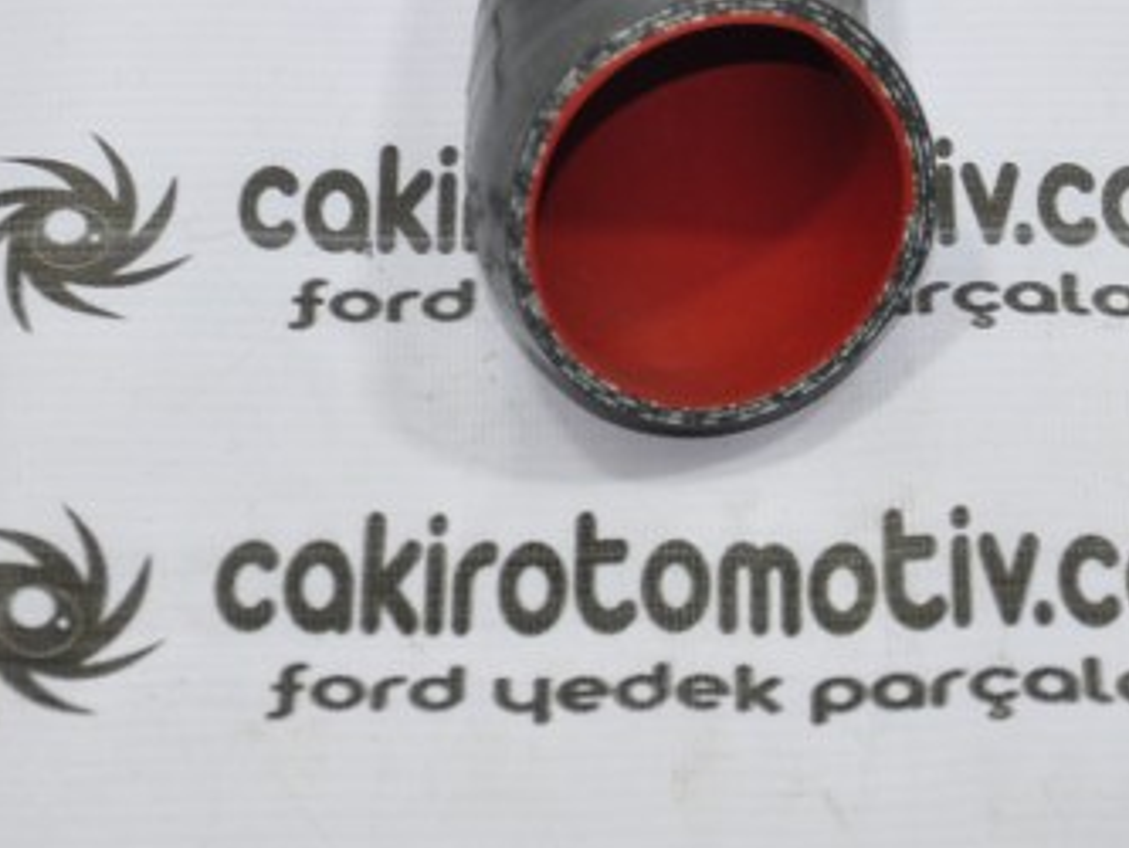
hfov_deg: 10.6
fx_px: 6101
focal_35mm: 187
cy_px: -88
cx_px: 729
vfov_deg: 7.9
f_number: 4.8
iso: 200
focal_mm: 48
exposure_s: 1/40
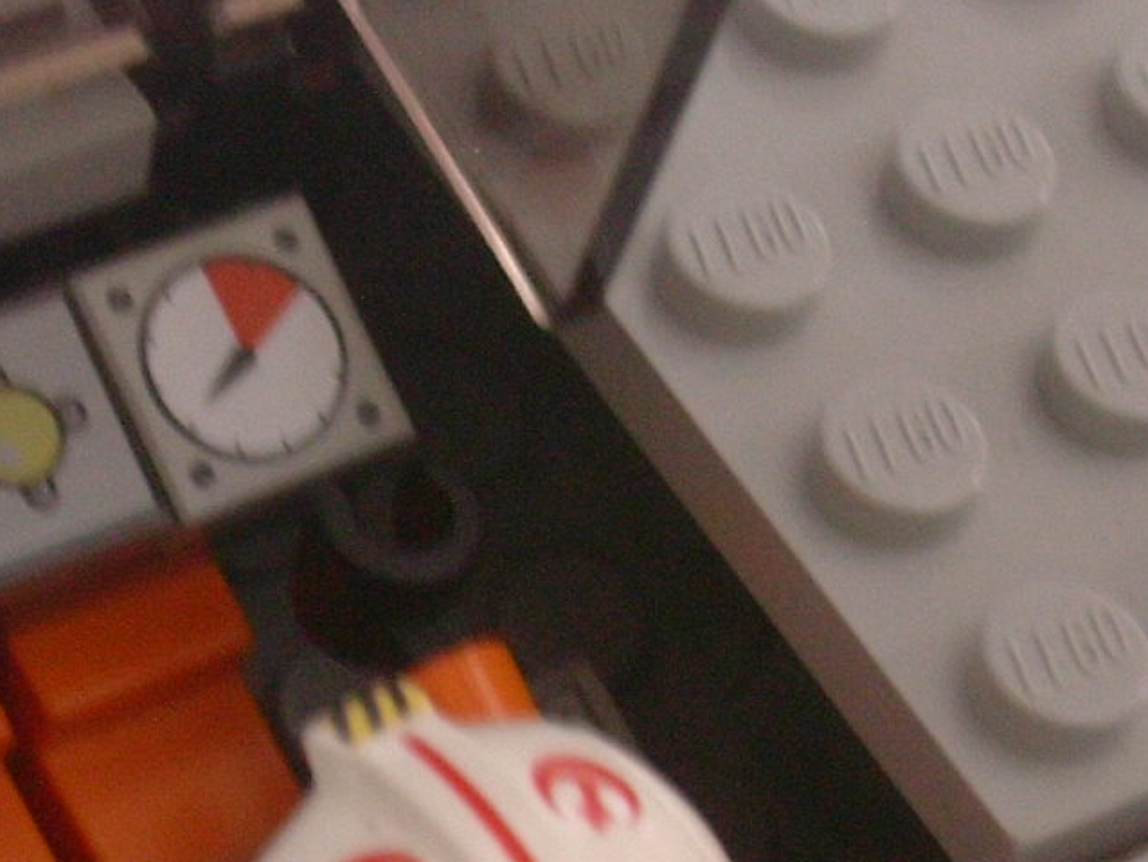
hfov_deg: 11.8
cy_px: 759
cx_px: 507
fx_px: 5574
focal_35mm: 168
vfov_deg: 8.8
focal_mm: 10.2
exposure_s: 1/4
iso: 109
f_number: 3.6
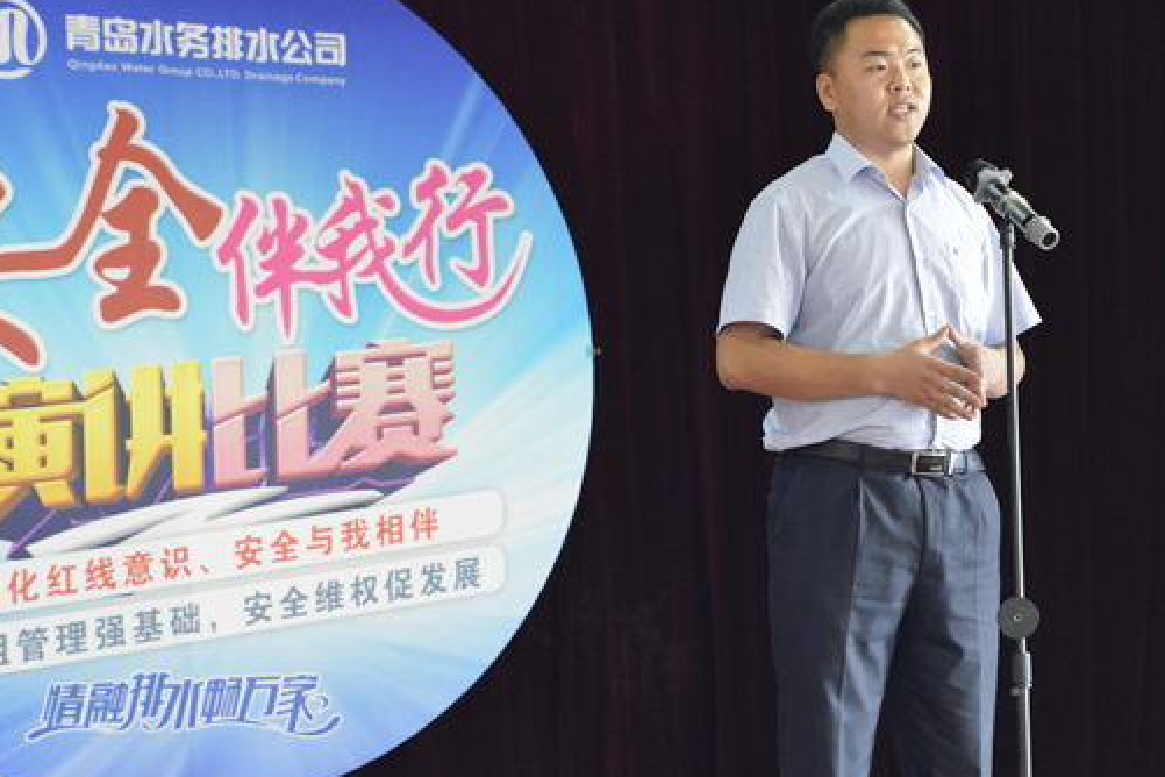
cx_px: 737
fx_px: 3203
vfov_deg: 13.8
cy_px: 496
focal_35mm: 99
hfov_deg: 20.6
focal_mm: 62
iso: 6400
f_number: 3.2
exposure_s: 1/40
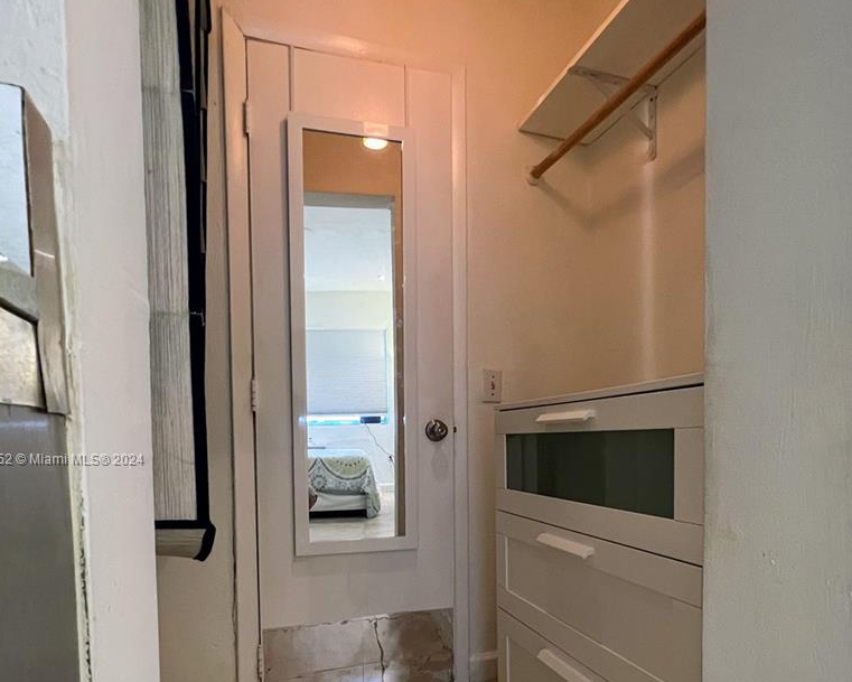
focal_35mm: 20
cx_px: 442
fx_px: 504
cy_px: 460
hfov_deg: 80.3
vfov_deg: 66.1
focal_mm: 1.57
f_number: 1.8
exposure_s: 1/60
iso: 400
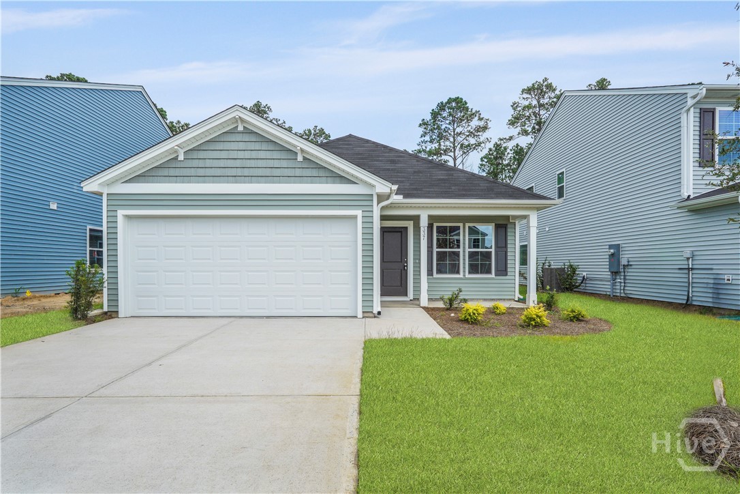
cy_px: 247
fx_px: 329
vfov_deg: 73.7
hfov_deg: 96.7
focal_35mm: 16
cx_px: 370
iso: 320
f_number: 9
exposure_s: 1/400
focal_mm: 16
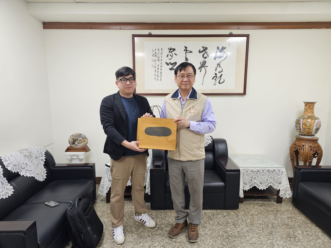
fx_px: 220
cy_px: 124
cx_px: 166
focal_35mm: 23
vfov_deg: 58.9
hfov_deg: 73.9
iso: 200
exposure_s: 1/120
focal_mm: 6.3
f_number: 1.7
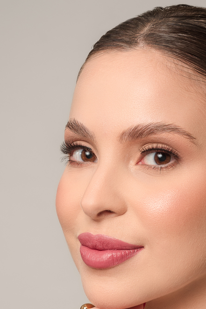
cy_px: 253
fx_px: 1167
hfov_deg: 10.1
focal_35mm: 136
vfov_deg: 15.0
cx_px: 136
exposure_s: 1/100
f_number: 8
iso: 100
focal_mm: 50
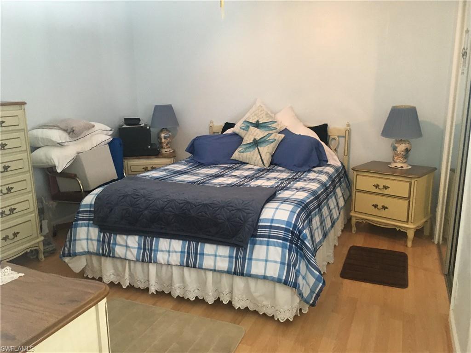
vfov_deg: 48.2
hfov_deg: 61.7
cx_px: 236
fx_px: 395
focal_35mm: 29
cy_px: 176
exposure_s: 1/20
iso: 200
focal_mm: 4.15
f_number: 2.2
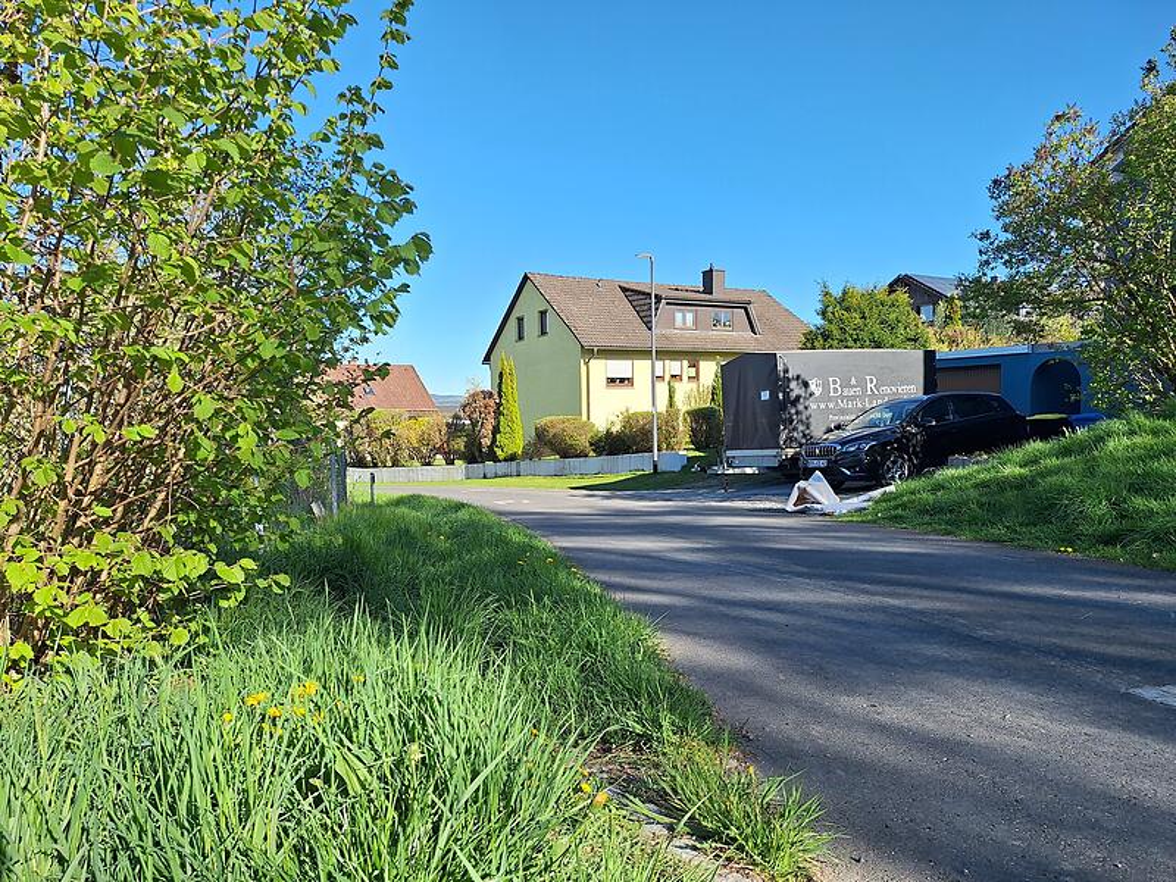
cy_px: 441
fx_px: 781
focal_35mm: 23
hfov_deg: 73.9
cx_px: 588
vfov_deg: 58.9
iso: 40
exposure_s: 1/1838
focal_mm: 5.54
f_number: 1.8
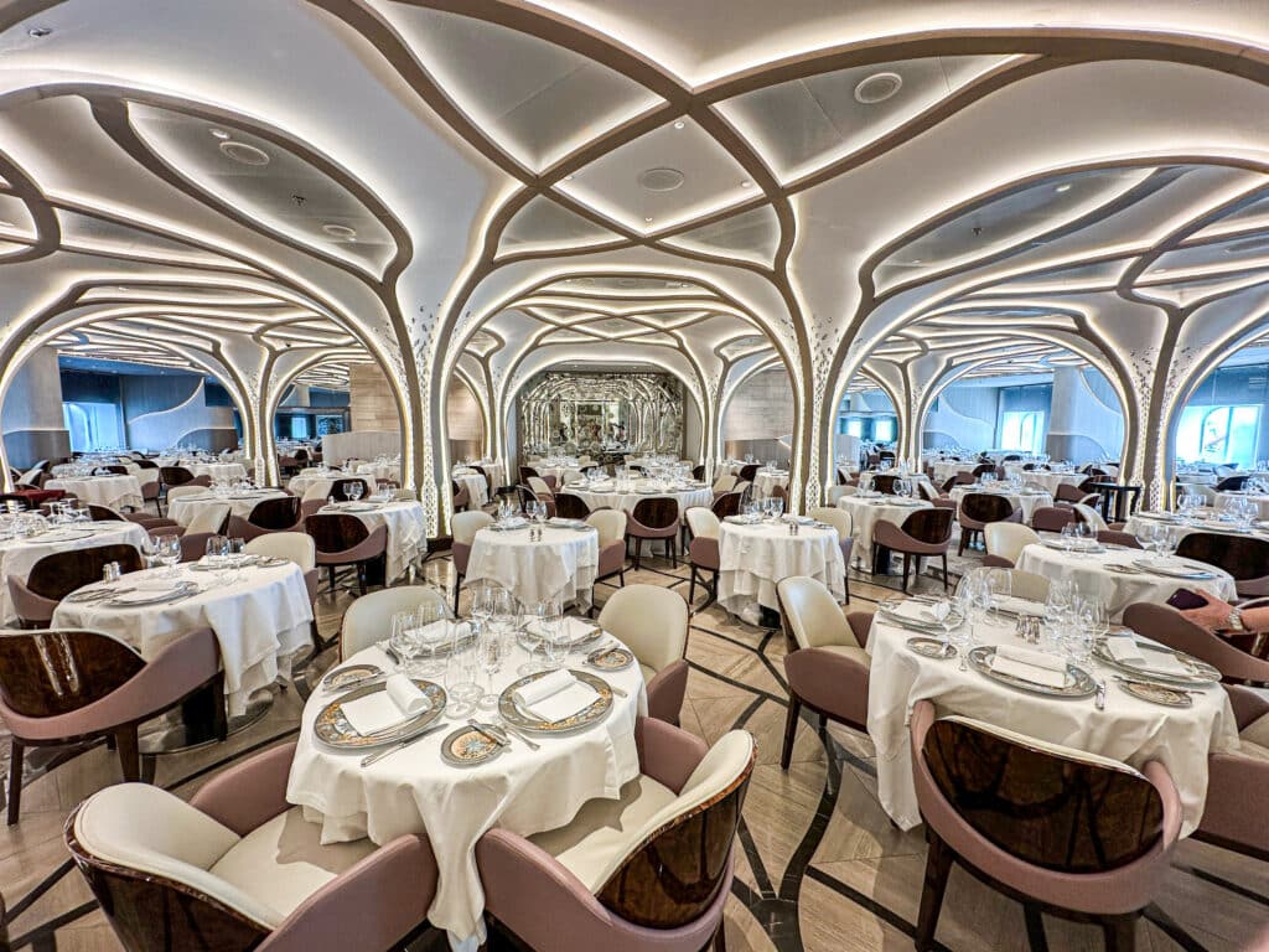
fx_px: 513
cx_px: 634
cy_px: 476
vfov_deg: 85.7
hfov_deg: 102.1
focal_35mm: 14
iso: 100
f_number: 2.2
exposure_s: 1/120
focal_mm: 2.22
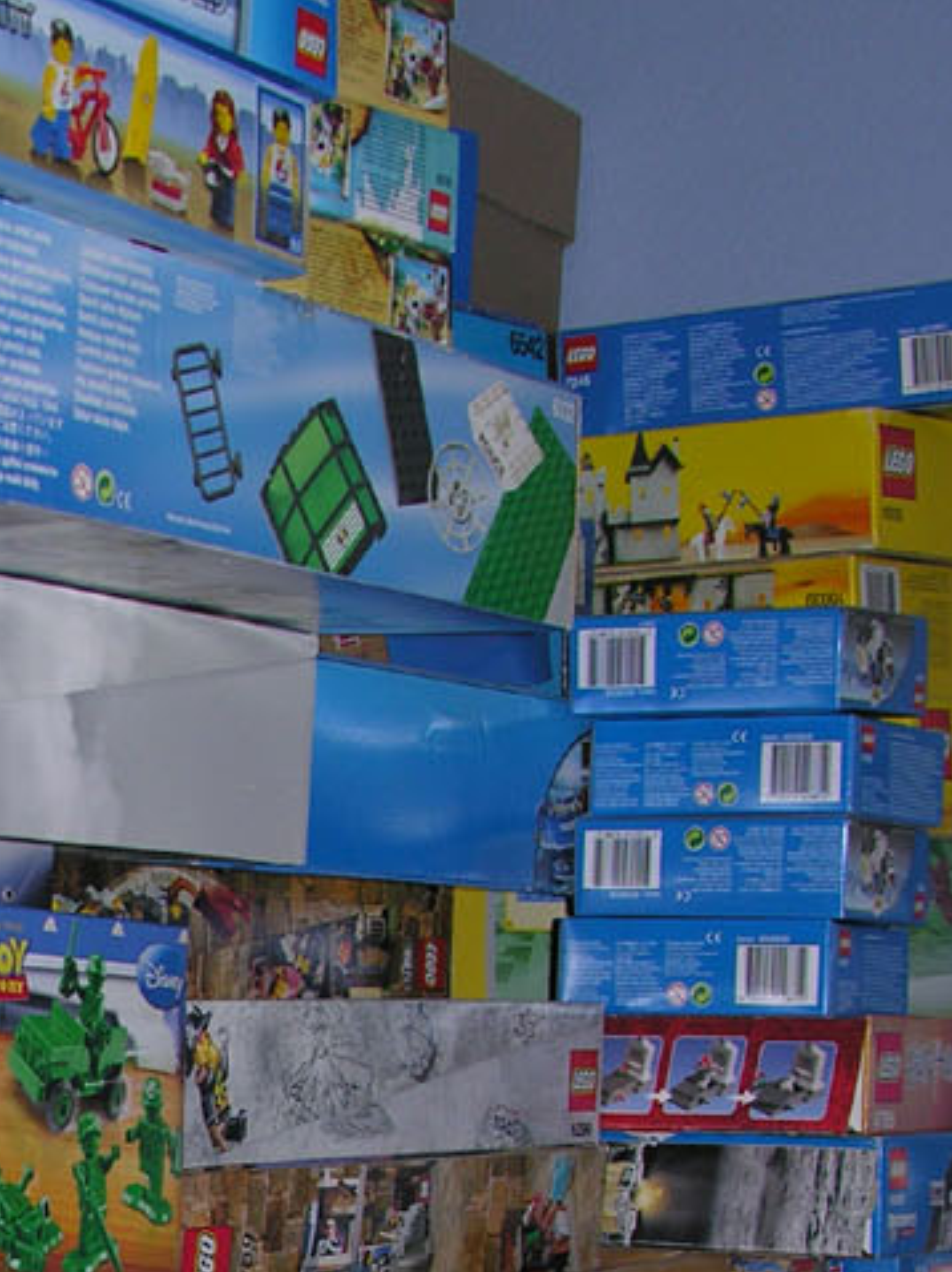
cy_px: 1409
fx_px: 3670
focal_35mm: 100
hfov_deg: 14.2
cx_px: -255
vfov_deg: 18.9
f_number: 2.8
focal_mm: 8.9
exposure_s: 1/60.1
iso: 50
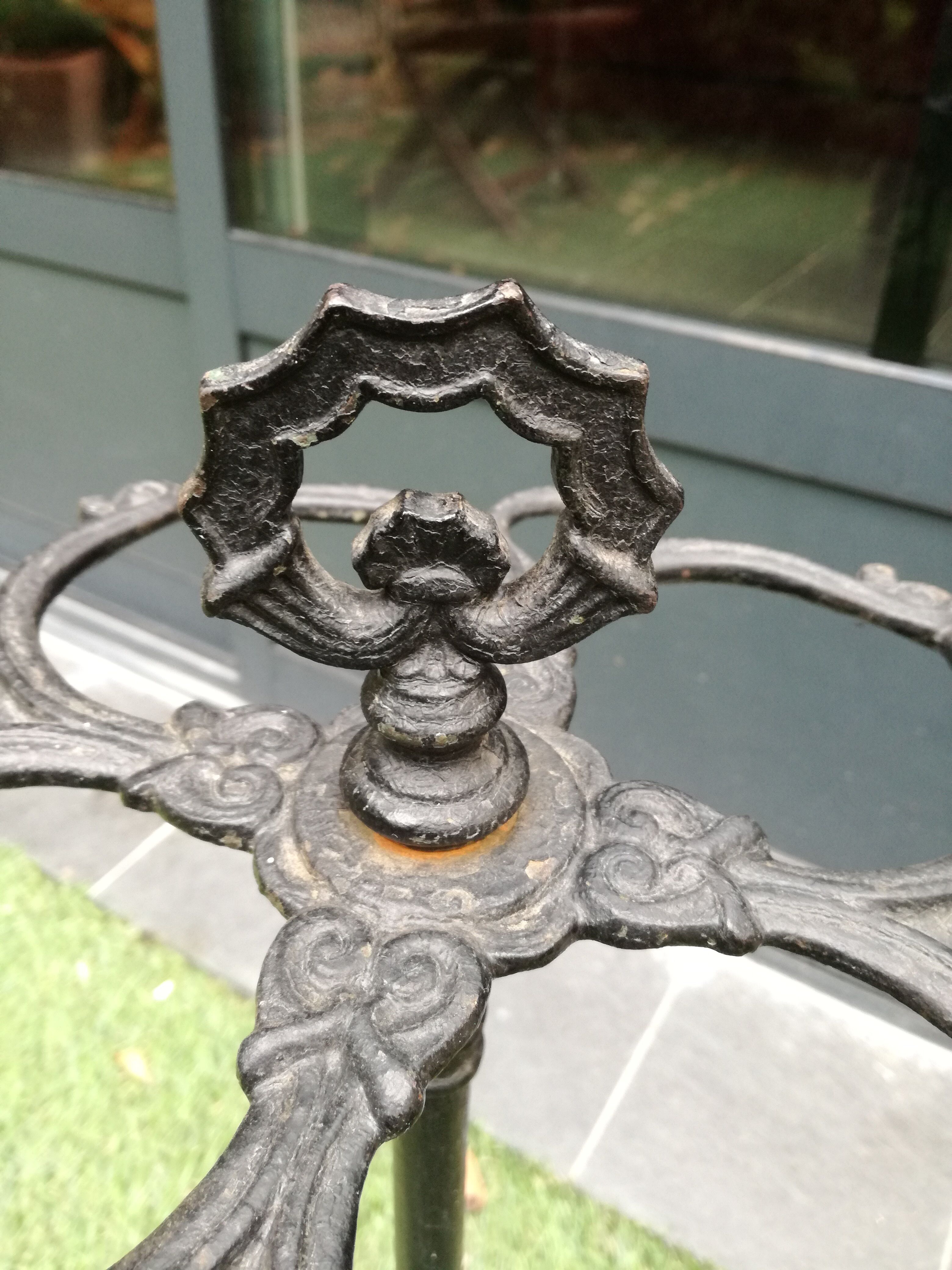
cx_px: 476
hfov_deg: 51.4
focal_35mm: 27
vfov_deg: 65.3
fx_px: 990
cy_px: 635
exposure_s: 1/33.3
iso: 200
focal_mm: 3.79
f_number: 2
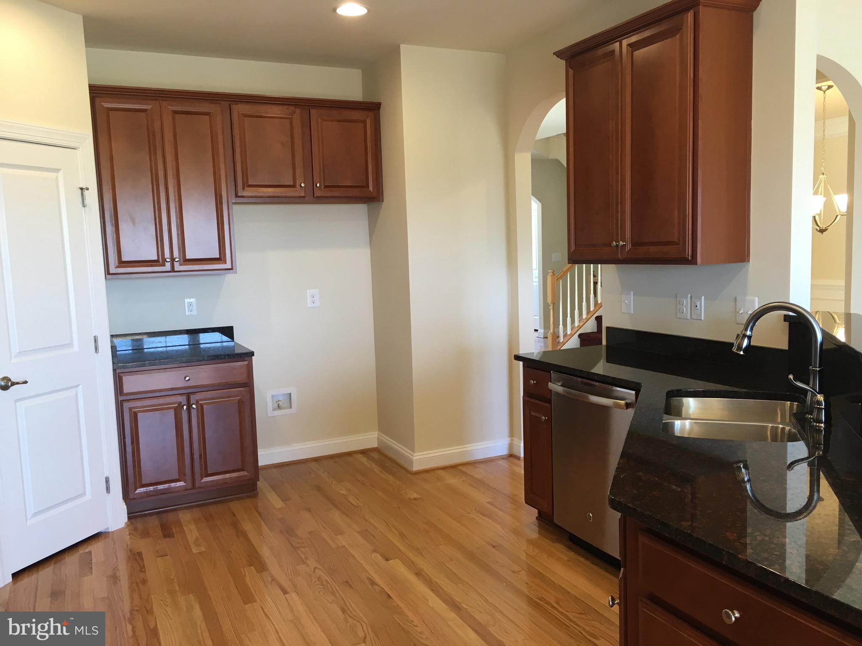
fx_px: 722
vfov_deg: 48.2
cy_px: 323
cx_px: 431
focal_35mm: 29
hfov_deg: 61.7
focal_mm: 4.15
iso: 64
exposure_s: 1/30
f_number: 2.2
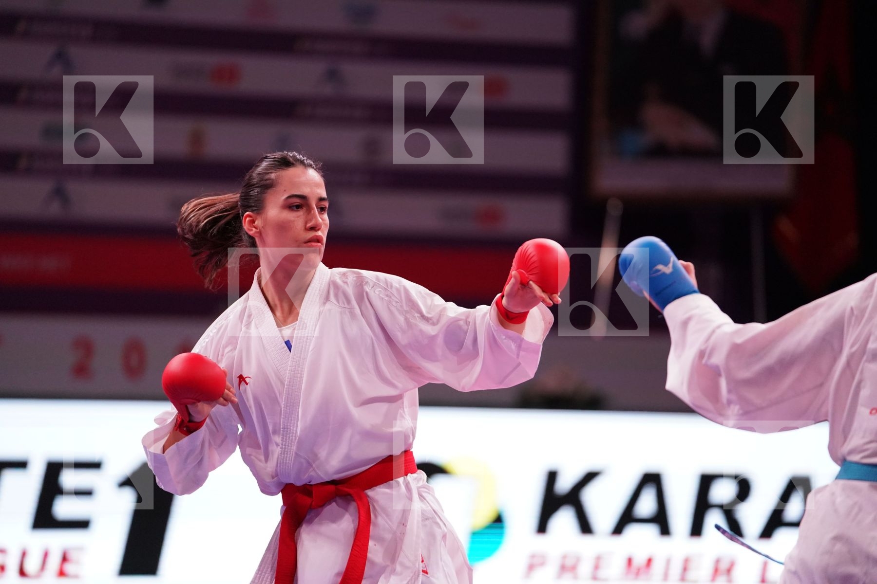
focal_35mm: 192
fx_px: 4677
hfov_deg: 10.7
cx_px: 438
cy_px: 292
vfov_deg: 7.2
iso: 4000
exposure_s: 1/1000
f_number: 2.8
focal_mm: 192
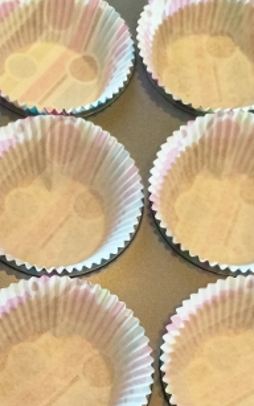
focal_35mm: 64
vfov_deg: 30.7
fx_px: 709
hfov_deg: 20.2
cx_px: 60
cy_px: 354
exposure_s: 1/30
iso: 40
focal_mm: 4.15
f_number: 2.2
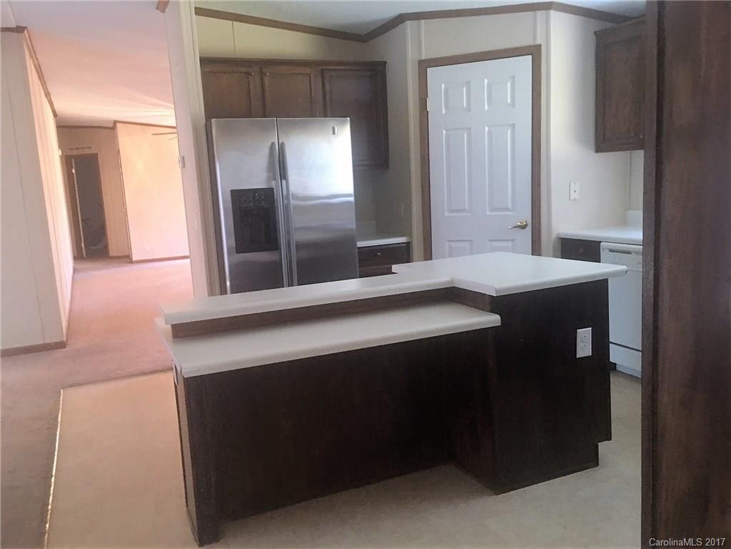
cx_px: 366
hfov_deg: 61.7
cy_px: 274
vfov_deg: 48.2
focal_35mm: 29
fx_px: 612
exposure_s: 1/4
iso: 64
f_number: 2.2
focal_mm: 4.15
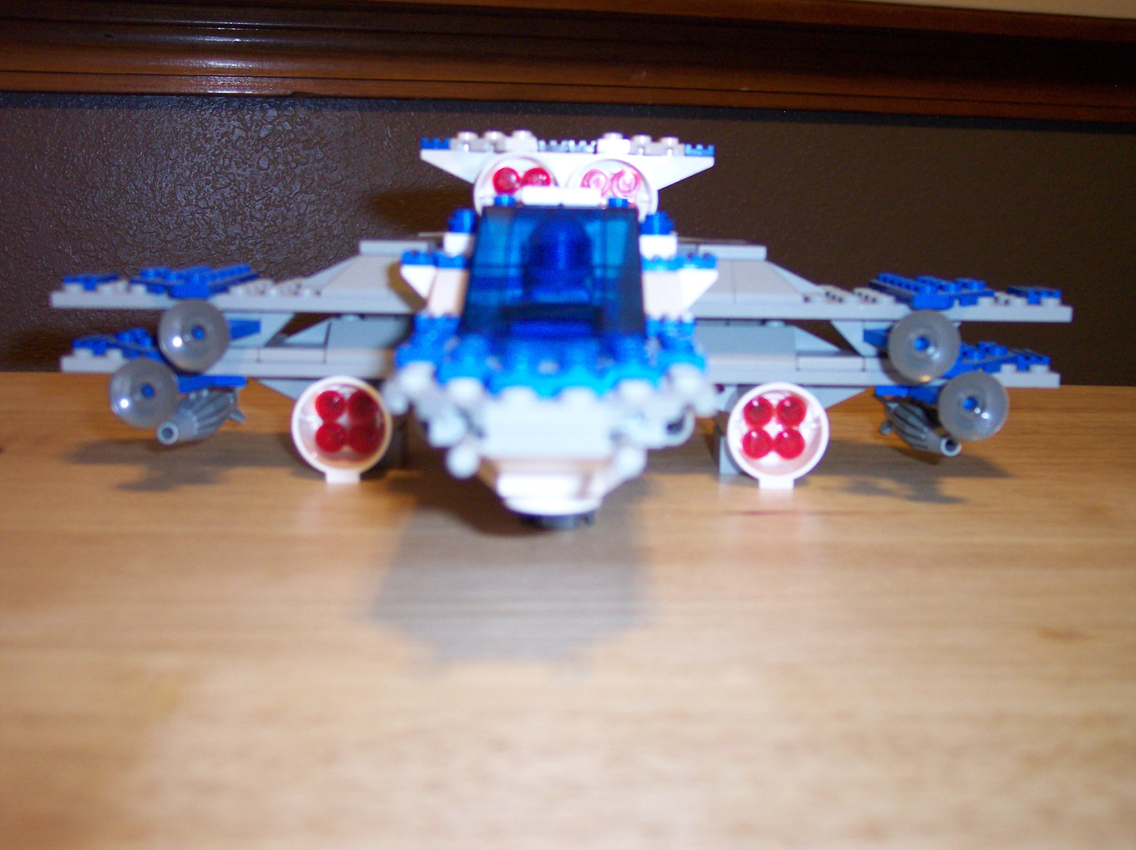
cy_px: 425
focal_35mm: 38
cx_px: 568
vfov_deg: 37.7
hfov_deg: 49.0
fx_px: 1246
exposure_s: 1/30
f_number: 2.8
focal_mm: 8
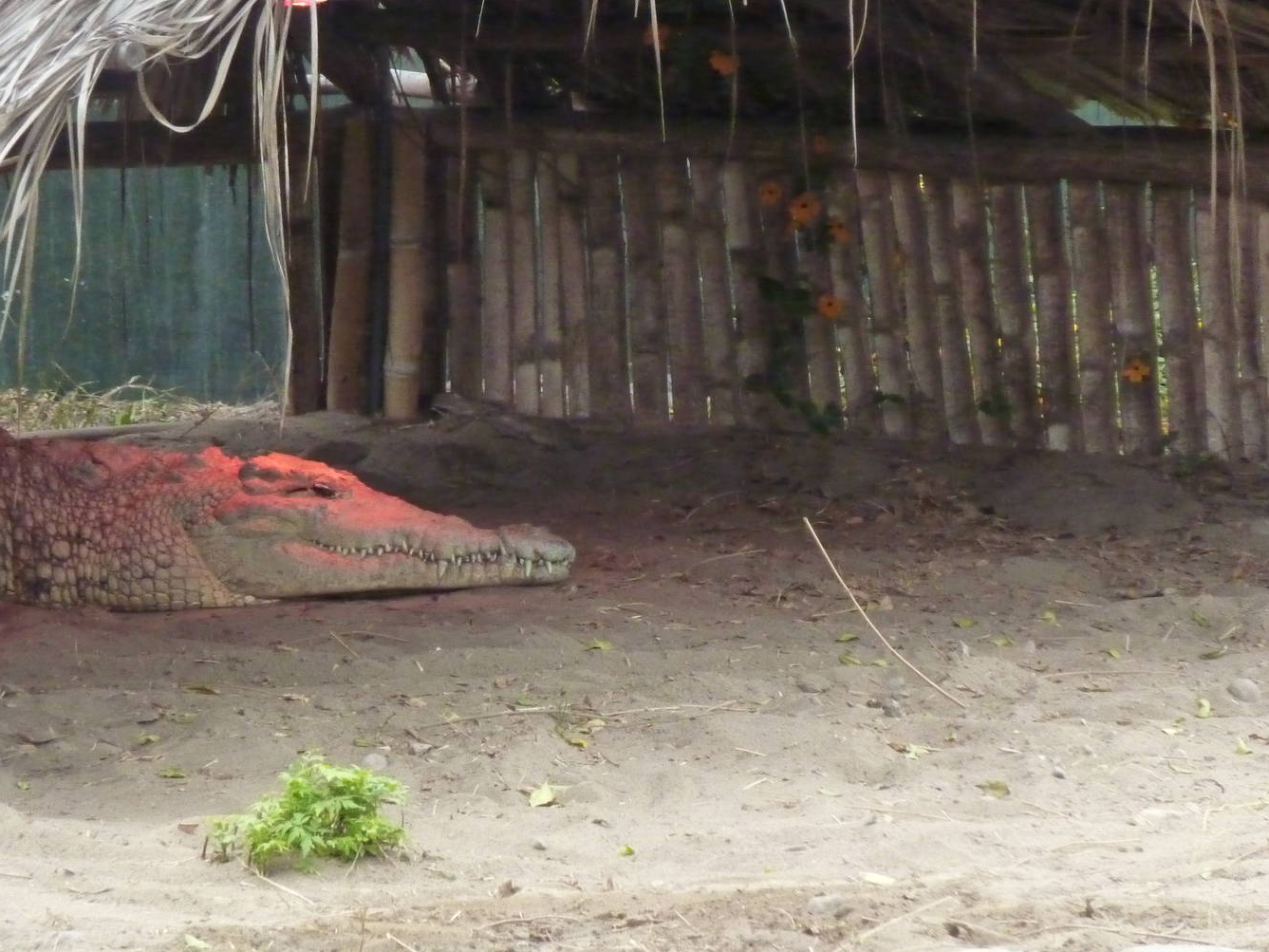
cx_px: 533
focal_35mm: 359
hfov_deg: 5.5
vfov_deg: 4.1
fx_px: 13162
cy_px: 419
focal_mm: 49.2
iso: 1250
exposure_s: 1/320
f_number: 4.9
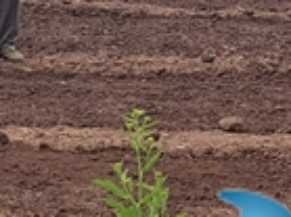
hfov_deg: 8.3
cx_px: 44
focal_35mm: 239
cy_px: -113
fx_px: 2007
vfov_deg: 6.1
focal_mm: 4.75
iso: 50
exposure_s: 1/200
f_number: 1.8
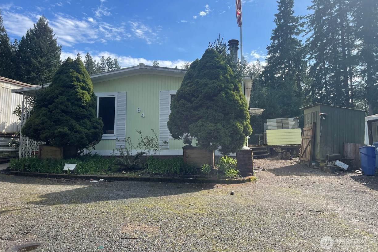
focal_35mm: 27
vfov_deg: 47.7
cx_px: 188
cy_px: 105
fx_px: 283
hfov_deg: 67.4
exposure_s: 1/3003
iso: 32
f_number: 1.6
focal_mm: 5.1
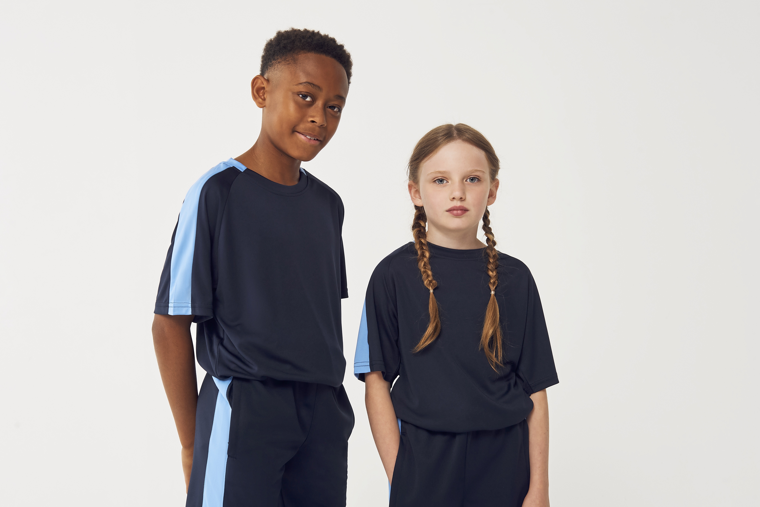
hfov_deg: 43.6
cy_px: 254
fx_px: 950
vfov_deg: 29.9
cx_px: 380
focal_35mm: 45
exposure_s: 1/200
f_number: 8
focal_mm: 45
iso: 320
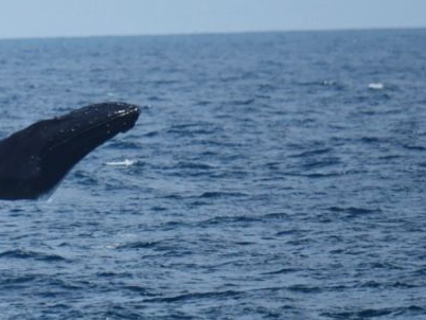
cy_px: 115
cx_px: 39
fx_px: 14124
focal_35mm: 1147
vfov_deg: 1.3
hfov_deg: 1.7
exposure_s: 1/8000
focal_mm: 600
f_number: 6.3
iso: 800
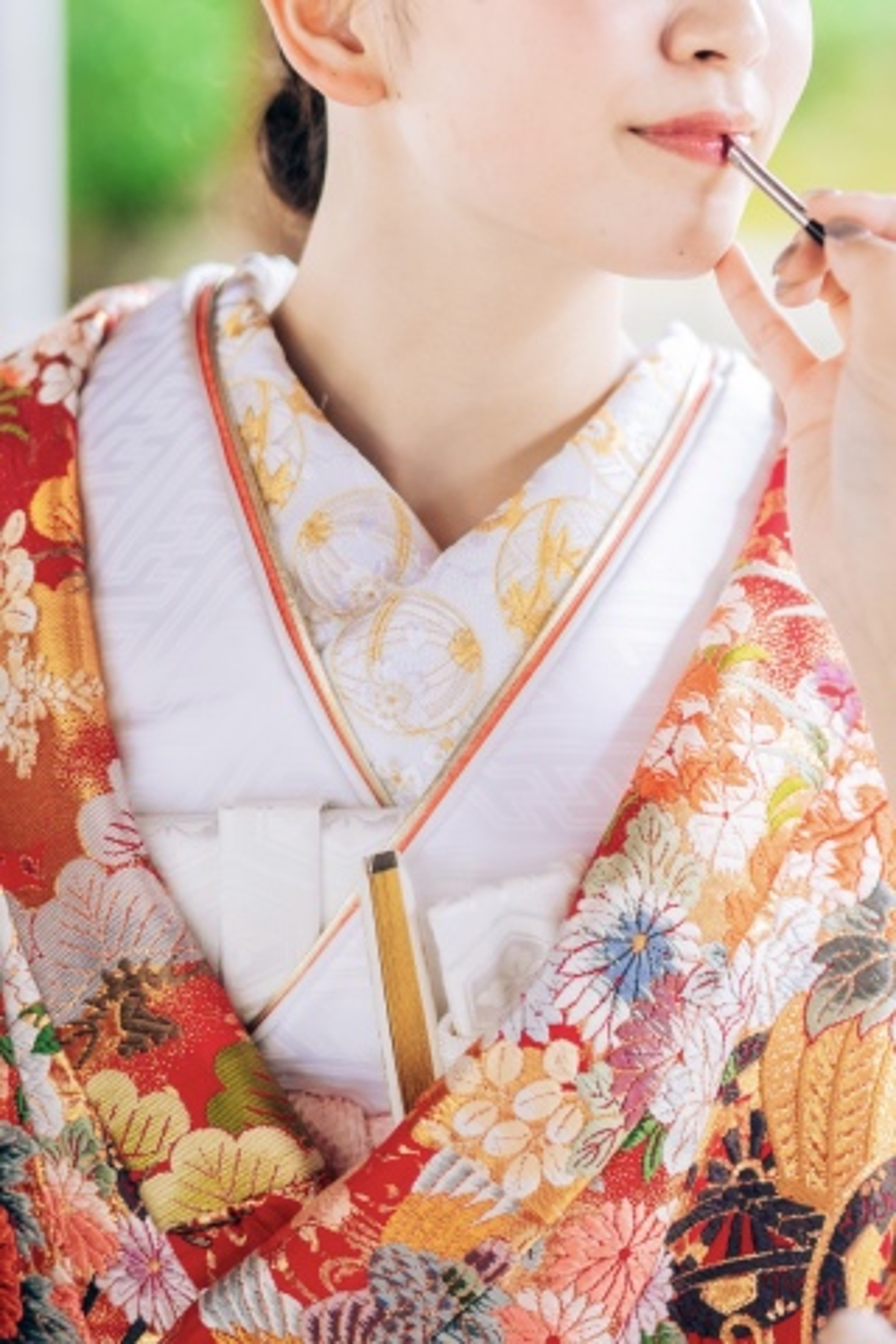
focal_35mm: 50
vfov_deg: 39.6
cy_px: 672
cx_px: 448
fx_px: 1867
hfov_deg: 27.0
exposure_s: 1/500
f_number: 1.4
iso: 800
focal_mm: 50
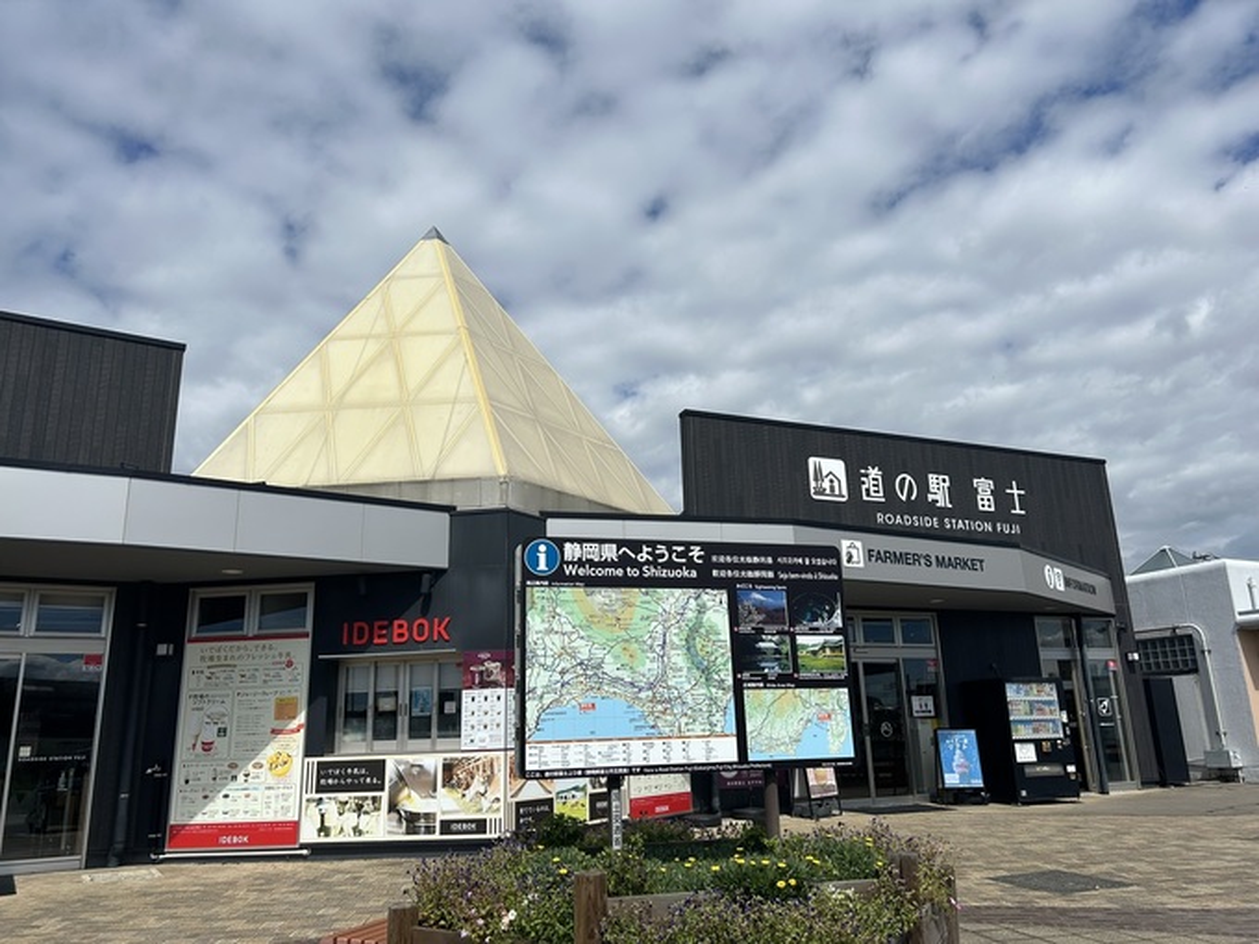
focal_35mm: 26
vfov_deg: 53.1
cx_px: 630
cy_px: 472
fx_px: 946
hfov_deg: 67.3
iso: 50
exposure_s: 1/10309
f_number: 1.5
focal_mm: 5.7
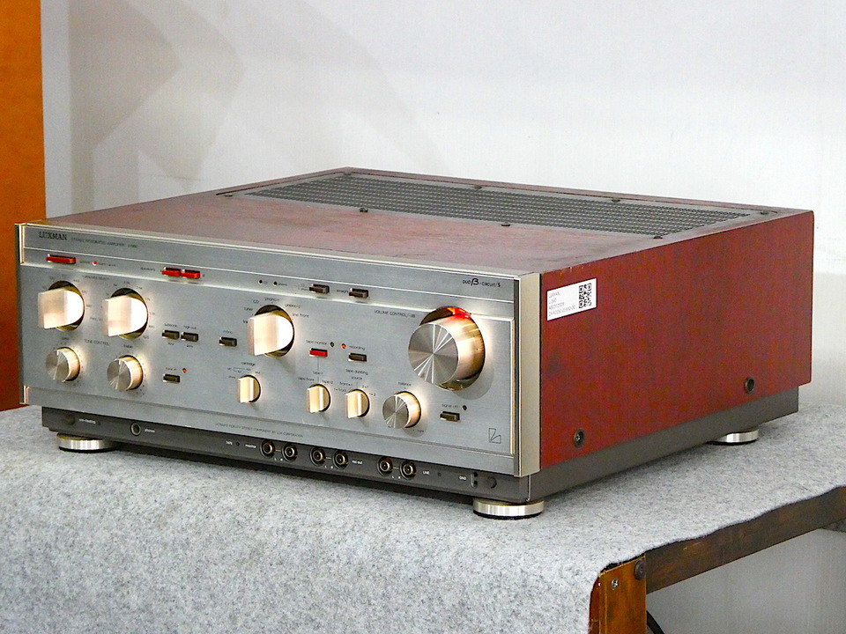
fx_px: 3031
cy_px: 317
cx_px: 423
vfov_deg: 12.0
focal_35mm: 124
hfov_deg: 15.9
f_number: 5.2
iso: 1250
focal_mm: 22.3
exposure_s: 1/80
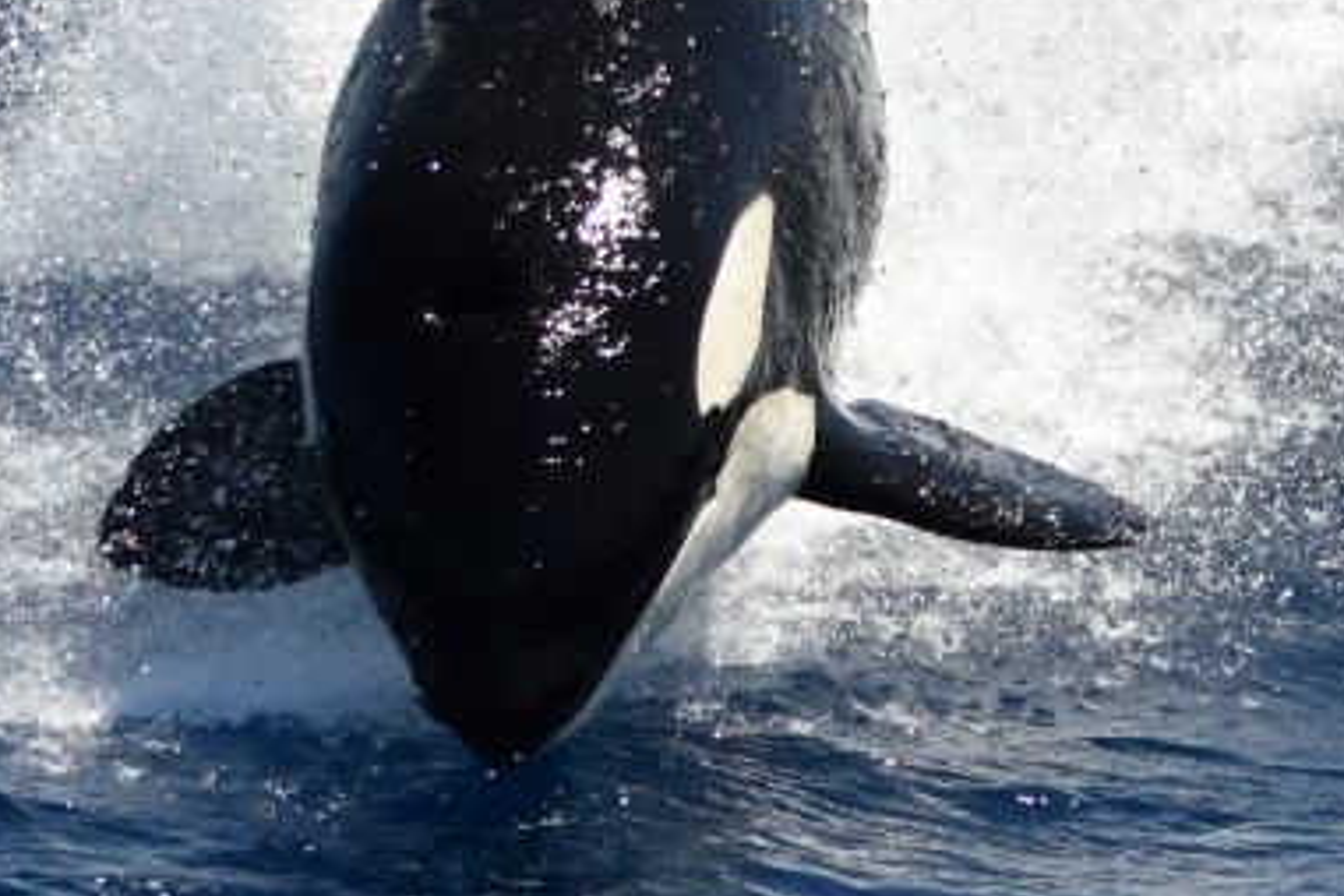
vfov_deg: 4.1
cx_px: 575
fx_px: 12543
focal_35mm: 336
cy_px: 97
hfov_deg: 6.1
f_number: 5.3
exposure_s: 1/8000
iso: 900
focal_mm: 160
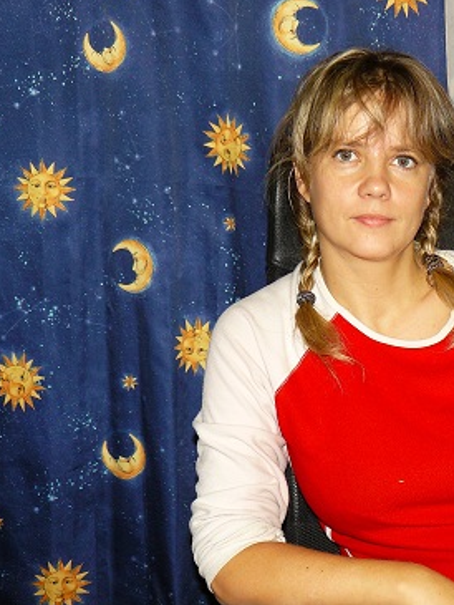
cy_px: 309
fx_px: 1486
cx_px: 394
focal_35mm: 85
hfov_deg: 17.2
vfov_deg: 23.0
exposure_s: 1/20
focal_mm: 10.4
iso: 125
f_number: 3.2
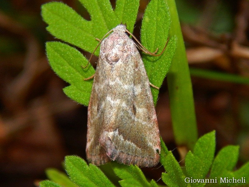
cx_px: 124
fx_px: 950
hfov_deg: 14.9
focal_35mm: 132
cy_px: 94
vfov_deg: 11.2
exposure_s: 1/30
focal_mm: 23.4
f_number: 9.6
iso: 200
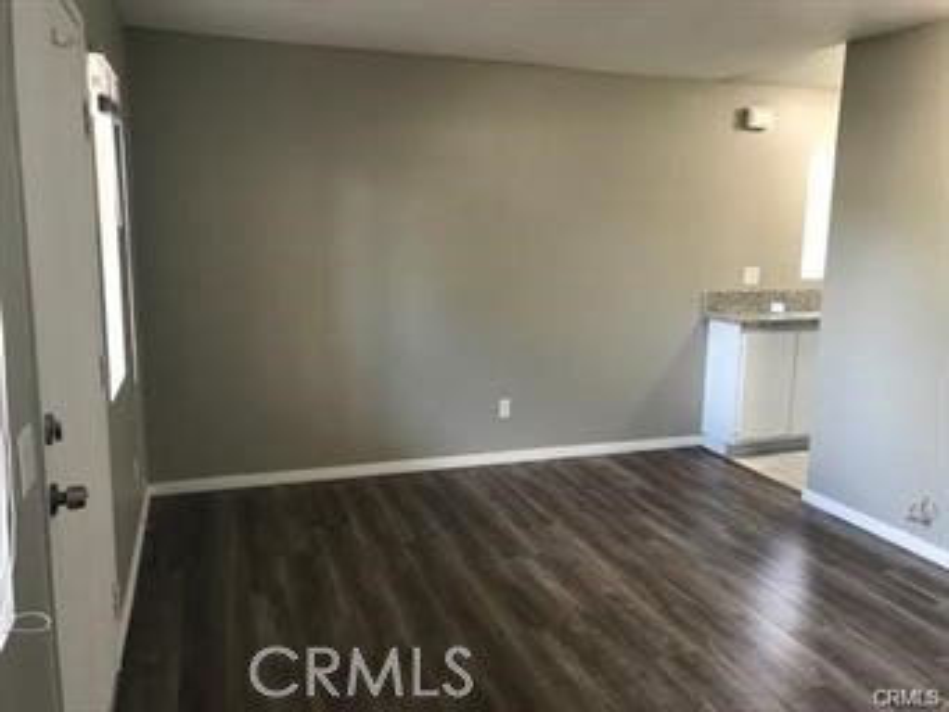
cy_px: 356
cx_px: 474
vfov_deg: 49.8
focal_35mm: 28
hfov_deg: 63.4
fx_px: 768
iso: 40
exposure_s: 1/20
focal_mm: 3.99
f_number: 1.8
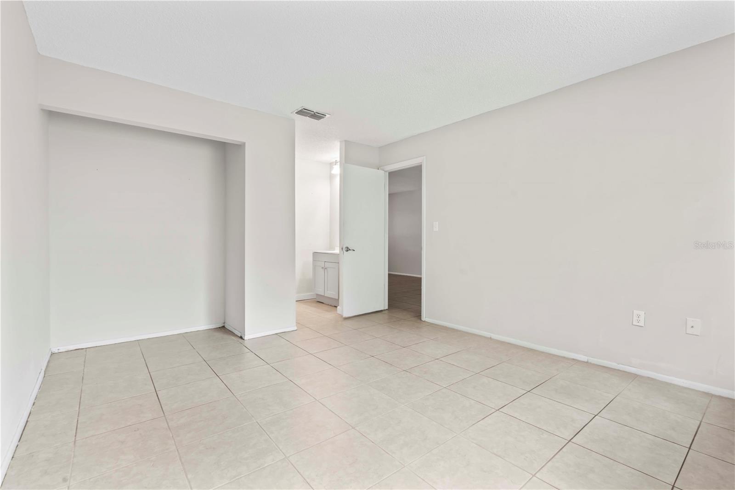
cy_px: 245
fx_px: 327
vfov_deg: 73.7
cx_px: 368
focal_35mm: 16
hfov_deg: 96.7
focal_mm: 16
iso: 200
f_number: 9
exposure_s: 1.3
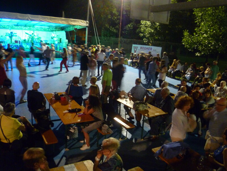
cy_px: 86
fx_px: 197
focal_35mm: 30
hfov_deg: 60.0
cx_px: 114
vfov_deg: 46.8
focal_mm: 5.4
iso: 500
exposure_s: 1/4
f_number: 2.9
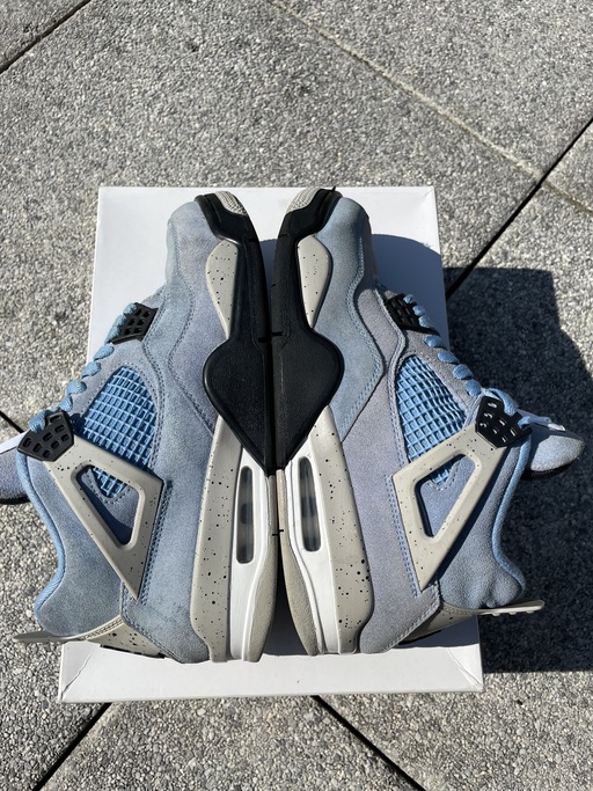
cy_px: 396
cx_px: 296
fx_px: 594
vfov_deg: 67.3
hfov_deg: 53.0
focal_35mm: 26
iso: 32
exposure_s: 1/7299
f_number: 1.6
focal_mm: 4.2
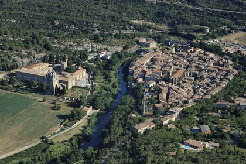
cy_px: 82
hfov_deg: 24.8
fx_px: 560
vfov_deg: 16.7
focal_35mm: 82
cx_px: 123
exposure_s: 1/1250
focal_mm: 82
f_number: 7.1
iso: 400
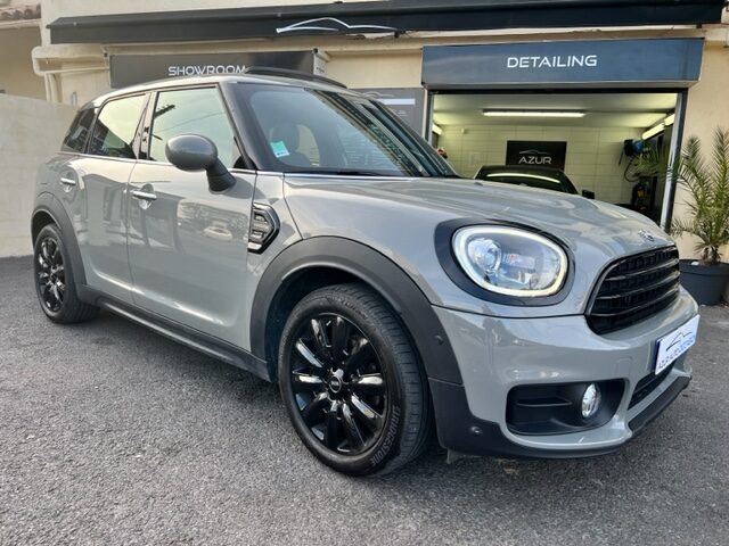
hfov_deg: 67.3
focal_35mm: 26
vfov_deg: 53.1
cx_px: 364
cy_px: 273
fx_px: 548
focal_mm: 5.7
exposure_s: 1/408
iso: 50
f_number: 1.5
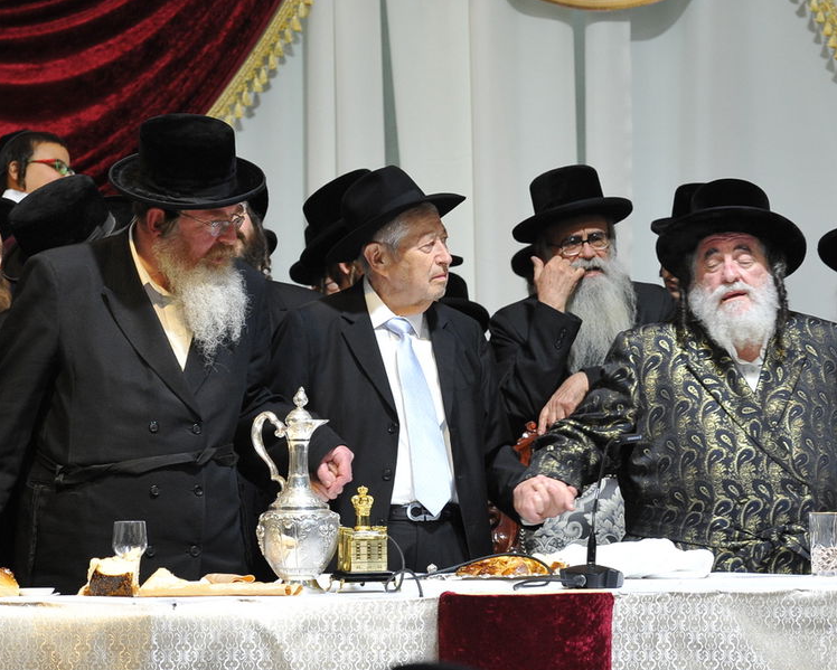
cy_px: 286
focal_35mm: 193
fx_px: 4783
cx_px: 708
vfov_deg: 8.0
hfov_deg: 10.0
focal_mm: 110
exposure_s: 1/160
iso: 1600
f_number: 5
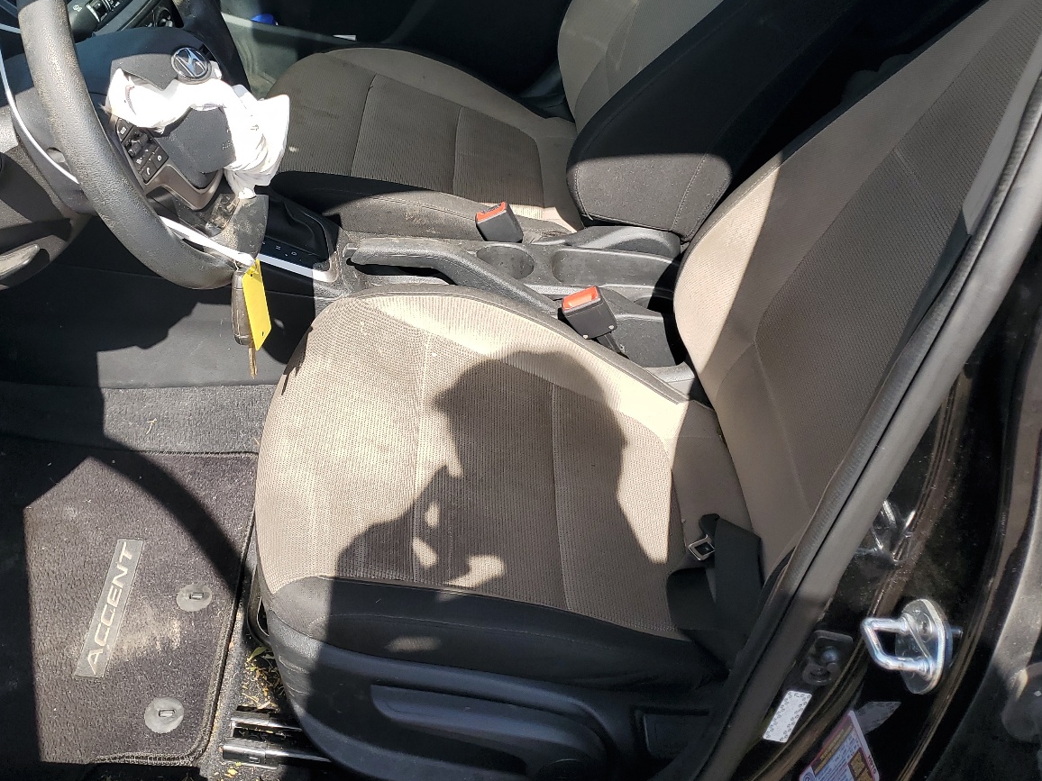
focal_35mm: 36
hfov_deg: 50.6
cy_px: 250
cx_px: 360
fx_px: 1084
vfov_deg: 39.1
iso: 50
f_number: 1.5
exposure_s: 1/1000
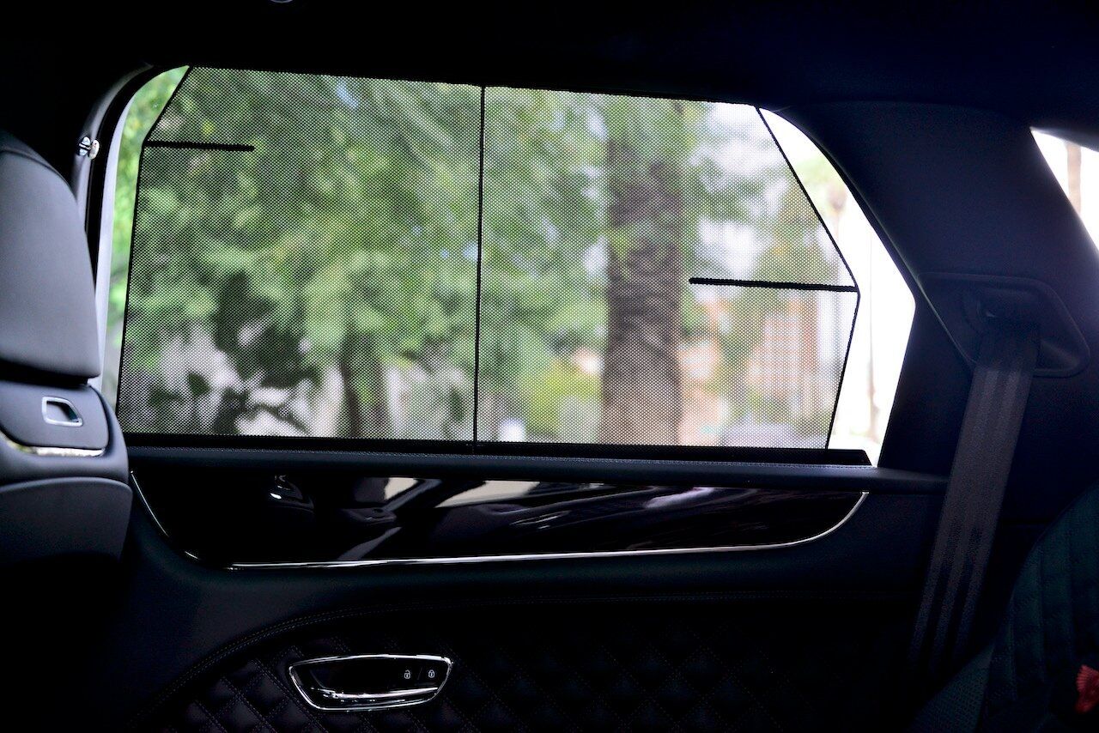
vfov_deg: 27.0
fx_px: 1527
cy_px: 366
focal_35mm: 50
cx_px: 550
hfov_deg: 39.6
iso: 800
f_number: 4.5
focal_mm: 50
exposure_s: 1/80
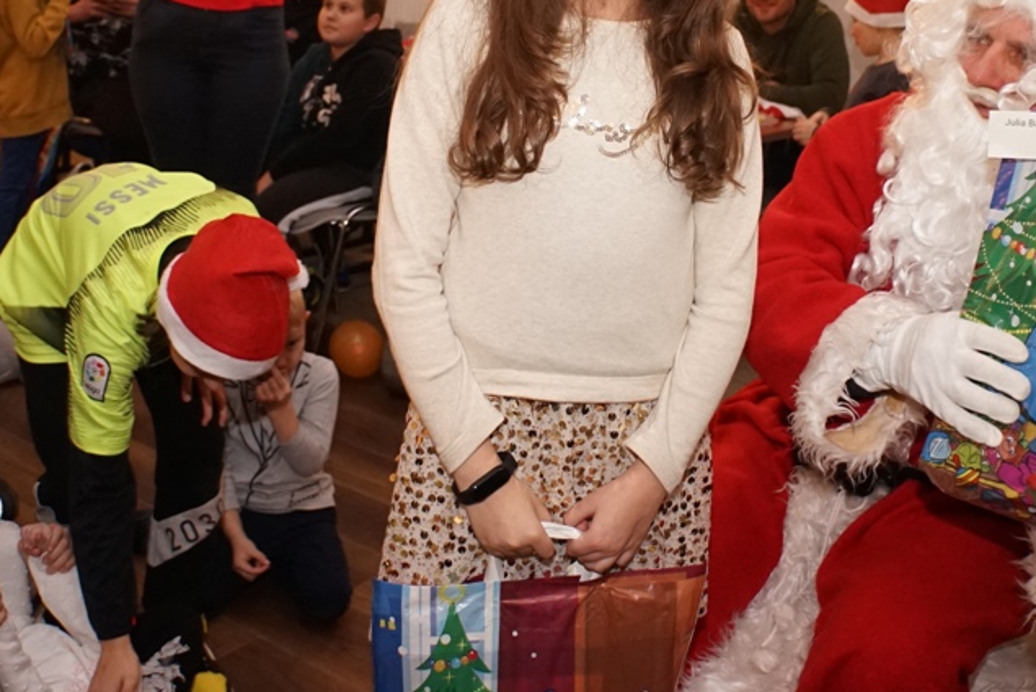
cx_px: 609
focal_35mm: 79
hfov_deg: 25.6
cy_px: 179
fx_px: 2274
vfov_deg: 17.2
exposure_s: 1/60
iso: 2000
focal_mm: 33
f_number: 4.5
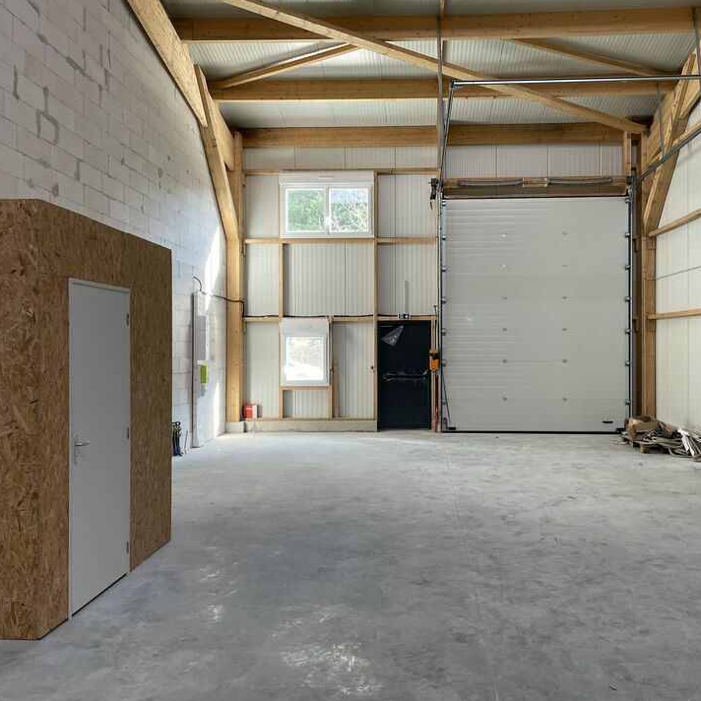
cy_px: 351
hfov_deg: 52.4
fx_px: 710
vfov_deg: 52.5
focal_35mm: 31
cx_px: 389
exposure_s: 1/121
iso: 100
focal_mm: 4.2
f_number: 1.6
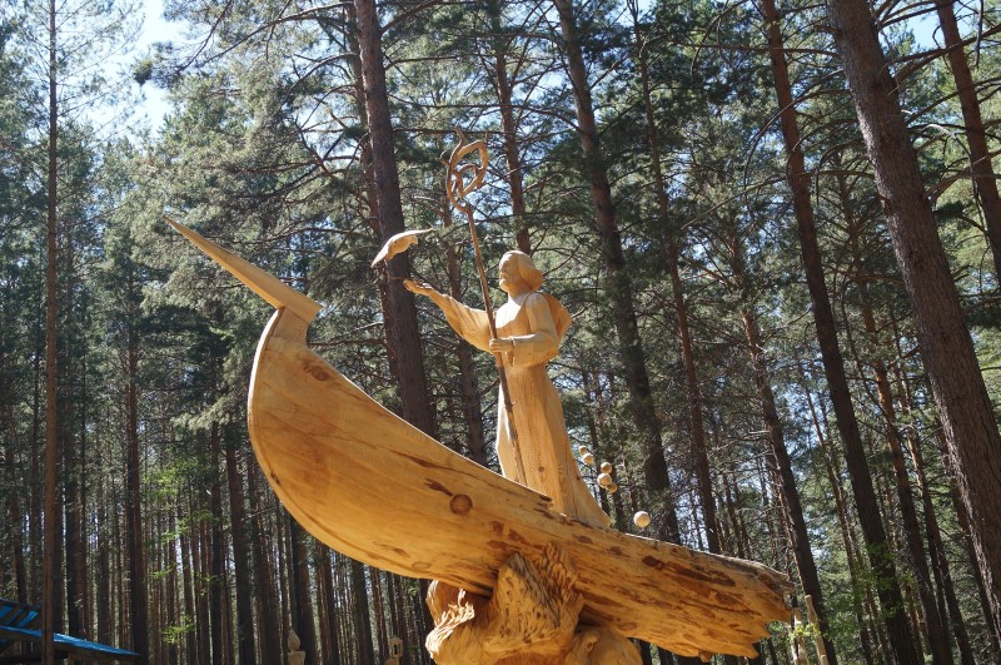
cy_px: 332
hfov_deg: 49.6
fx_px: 1083
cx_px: 500
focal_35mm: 39
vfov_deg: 34.1
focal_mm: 26
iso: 100
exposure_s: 1/125
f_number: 5.6
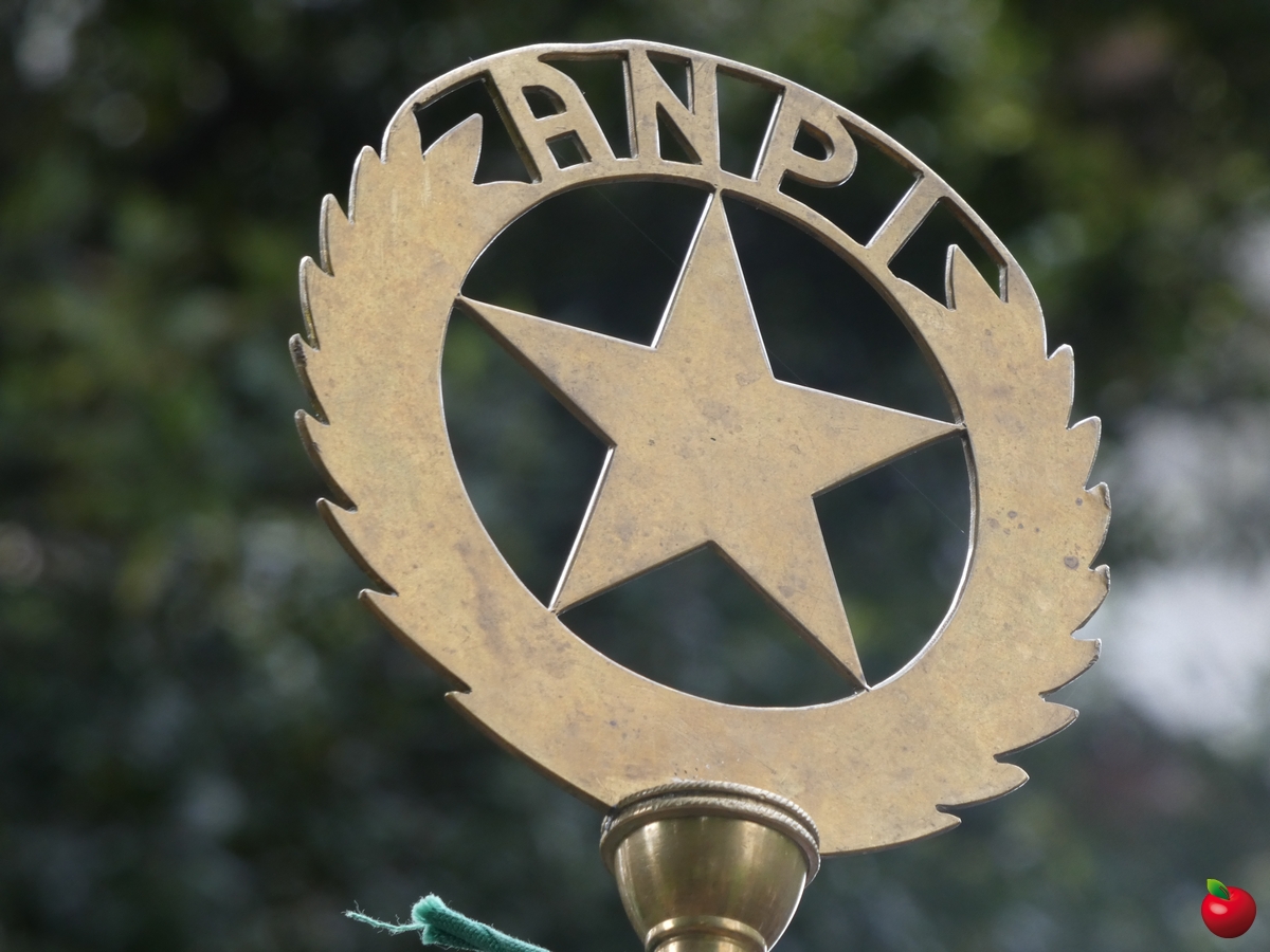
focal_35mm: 350
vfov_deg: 4.2
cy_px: 476
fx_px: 12841
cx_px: 635
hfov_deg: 5.7
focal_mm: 62.7
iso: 160
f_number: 5.6
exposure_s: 1/80
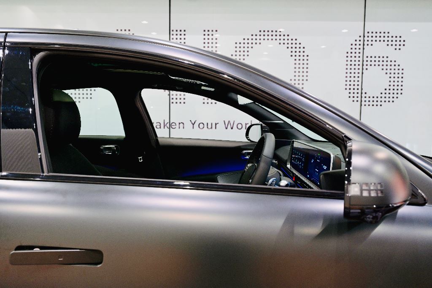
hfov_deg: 61.9
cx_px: 216
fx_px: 360
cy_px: 144
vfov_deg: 43.6
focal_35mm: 30
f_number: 5.6
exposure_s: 1/50
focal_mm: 30
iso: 640
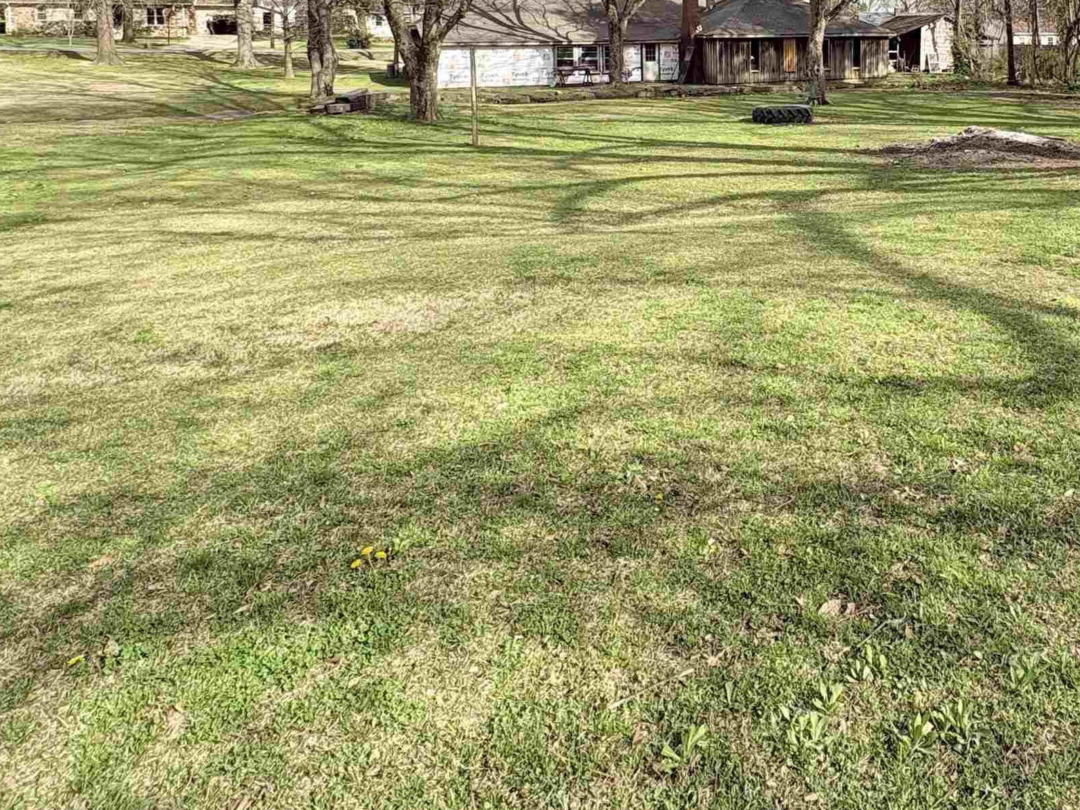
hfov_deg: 62.0
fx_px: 842
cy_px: 82
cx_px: 795
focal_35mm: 27
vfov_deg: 46.4
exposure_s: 1/956
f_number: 2.2
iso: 40
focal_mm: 2.22
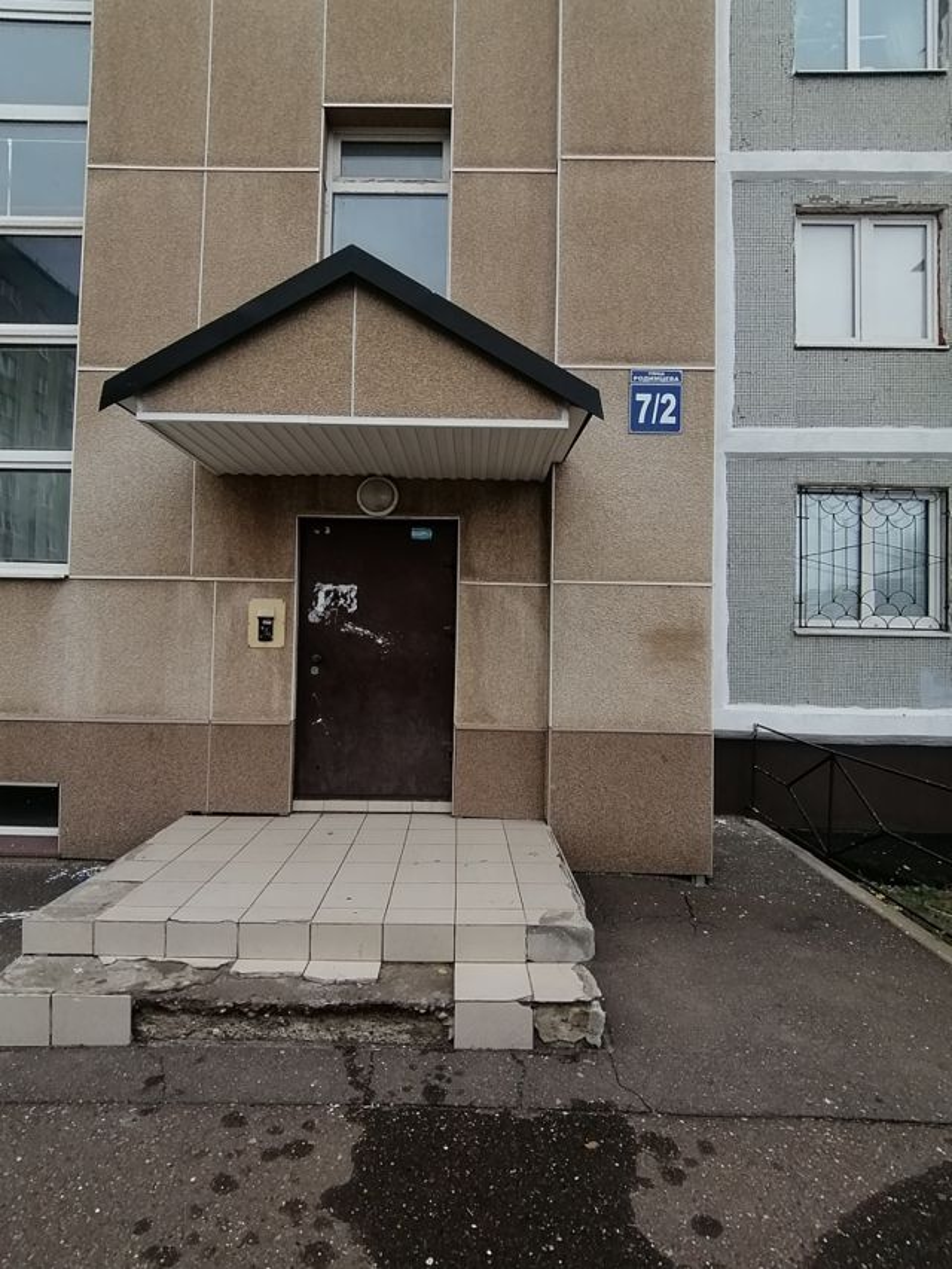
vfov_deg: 91.0
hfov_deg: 74.7
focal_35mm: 17
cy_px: 634
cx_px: 476
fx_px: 623
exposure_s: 1/138
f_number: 2.4
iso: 50
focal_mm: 2.84
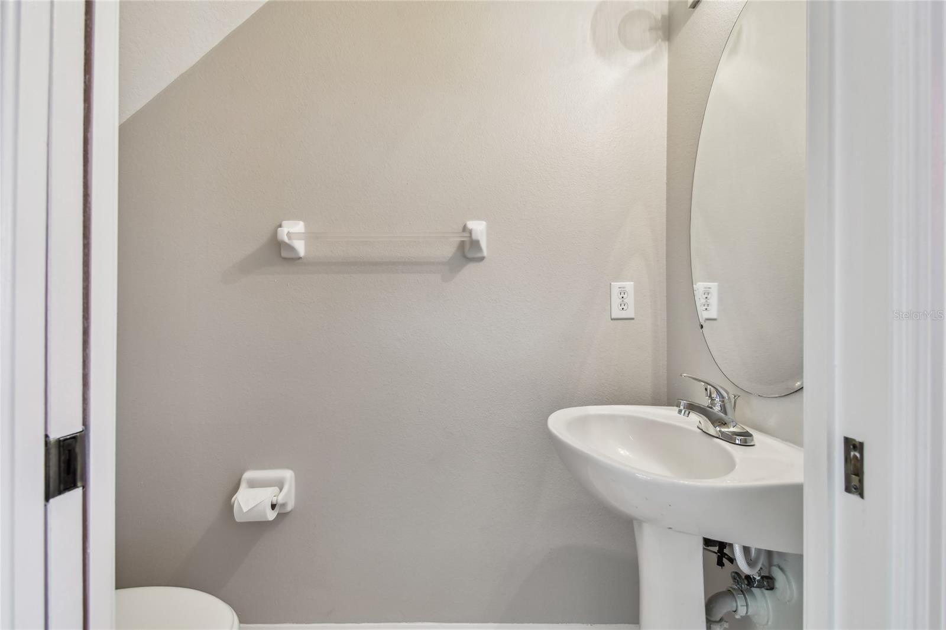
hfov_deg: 100.4
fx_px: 394
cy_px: 315
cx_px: 473
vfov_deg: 77.3
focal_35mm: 15
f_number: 7.1
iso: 100
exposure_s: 1/2.5
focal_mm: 10
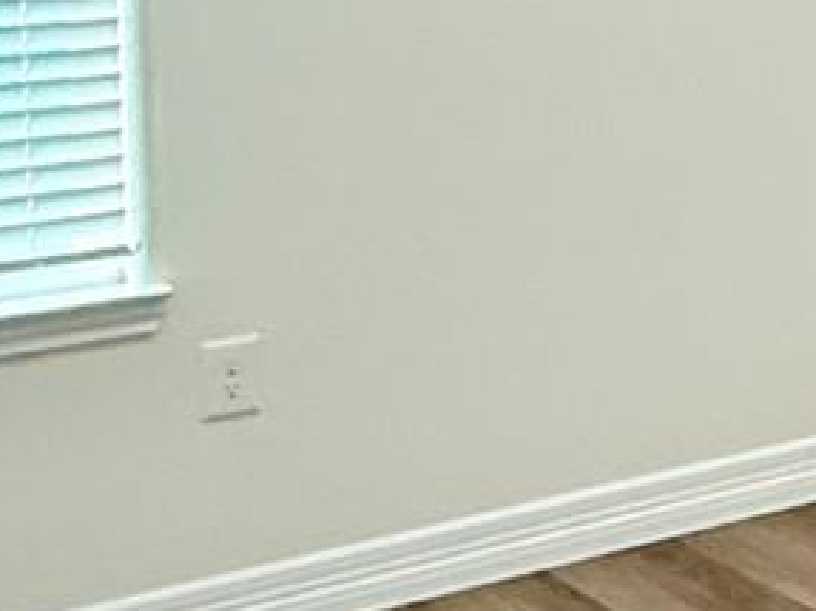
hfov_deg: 14.7
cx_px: 1800
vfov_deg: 14.2
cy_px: -156
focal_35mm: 100
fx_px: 2356
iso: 320
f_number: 2.2
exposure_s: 1/120
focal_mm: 2.22
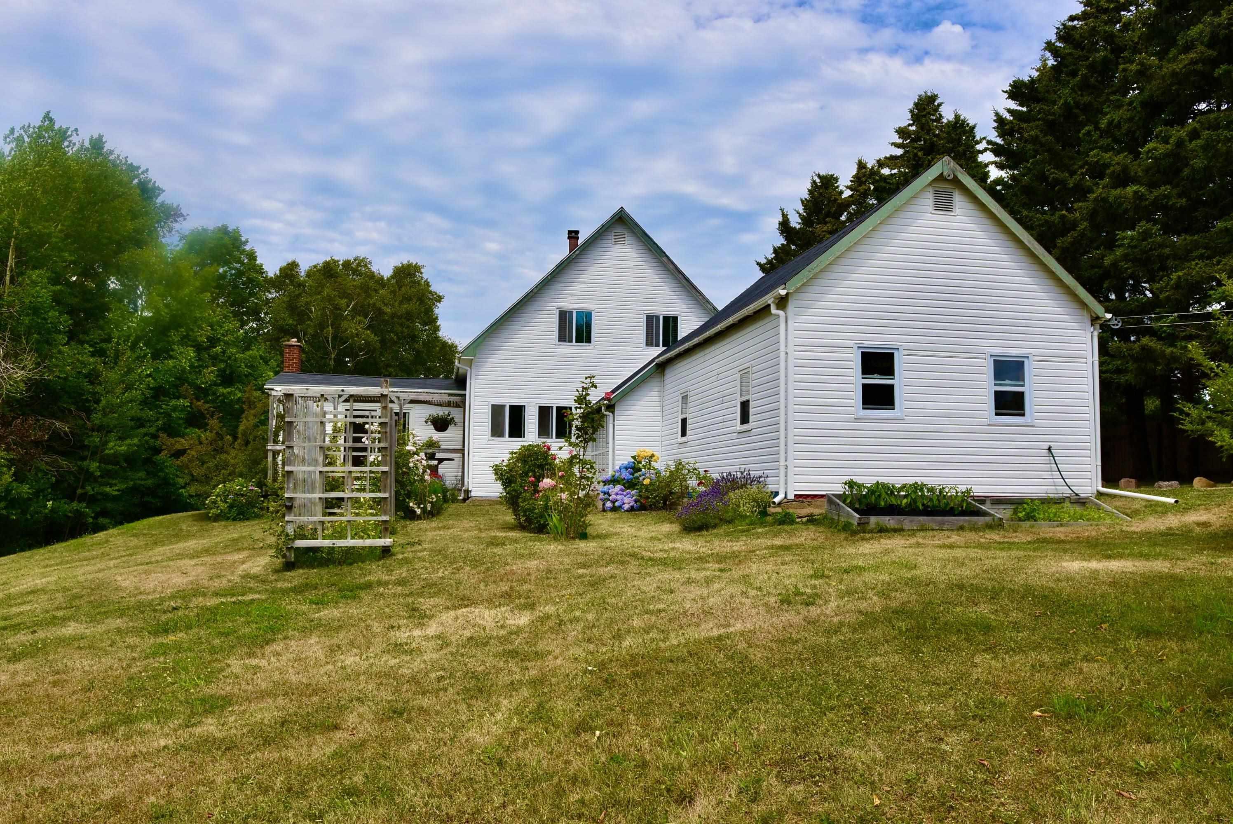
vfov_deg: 48.0
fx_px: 925
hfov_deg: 67.3
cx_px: 616
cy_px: 412
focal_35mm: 27
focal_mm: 18
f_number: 9
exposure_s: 1/200
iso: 100
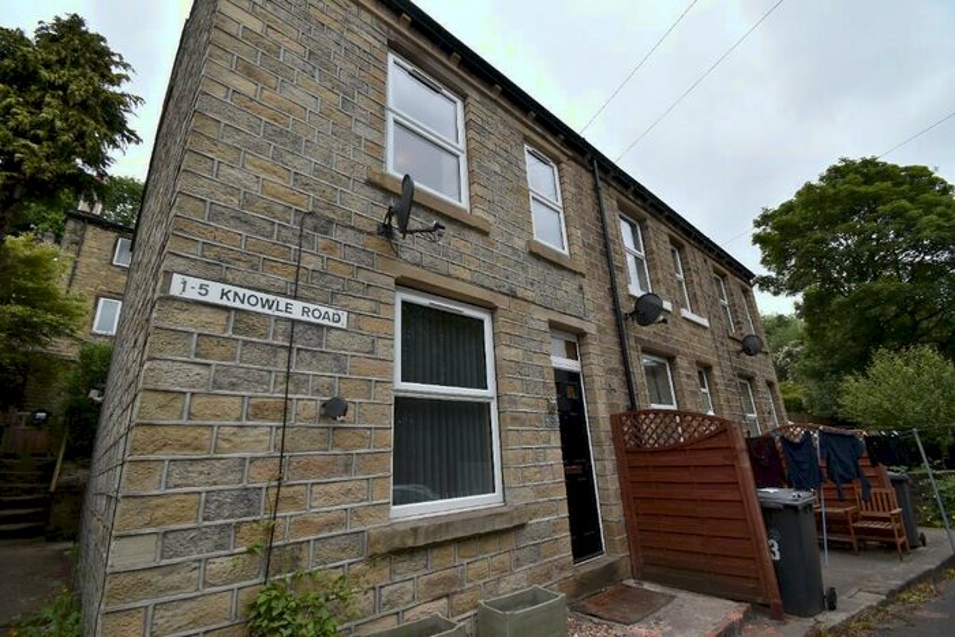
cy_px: 318
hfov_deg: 100.4
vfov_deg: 77.4
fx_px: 398
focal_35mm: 15
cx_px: 478
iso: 100
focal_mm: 10
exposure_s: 1/200
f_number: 7.1
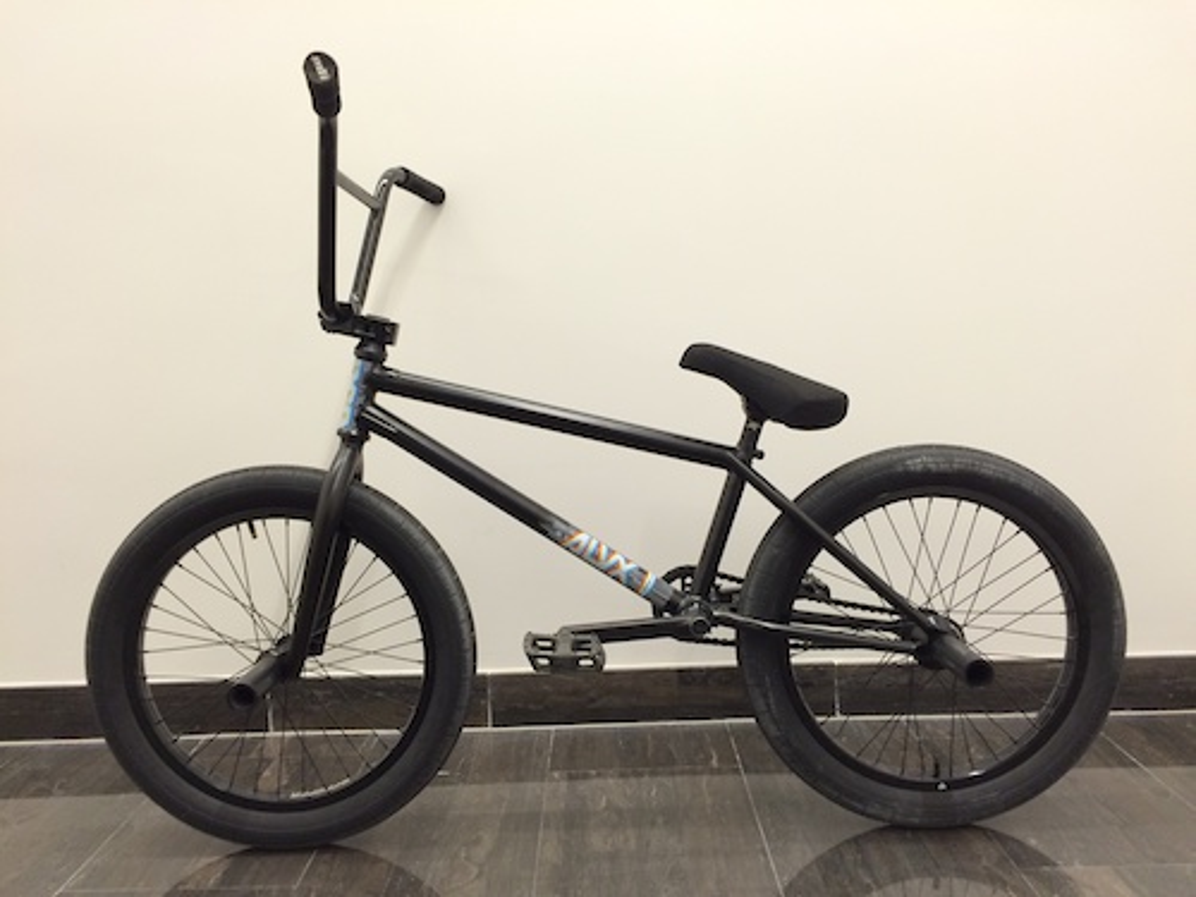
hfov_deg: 61.7
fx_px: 1002
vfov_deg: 48.2
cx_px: 598
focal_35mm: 29
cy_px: 448
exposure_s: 1/33
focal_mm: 4.15
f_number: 2.2
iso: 125
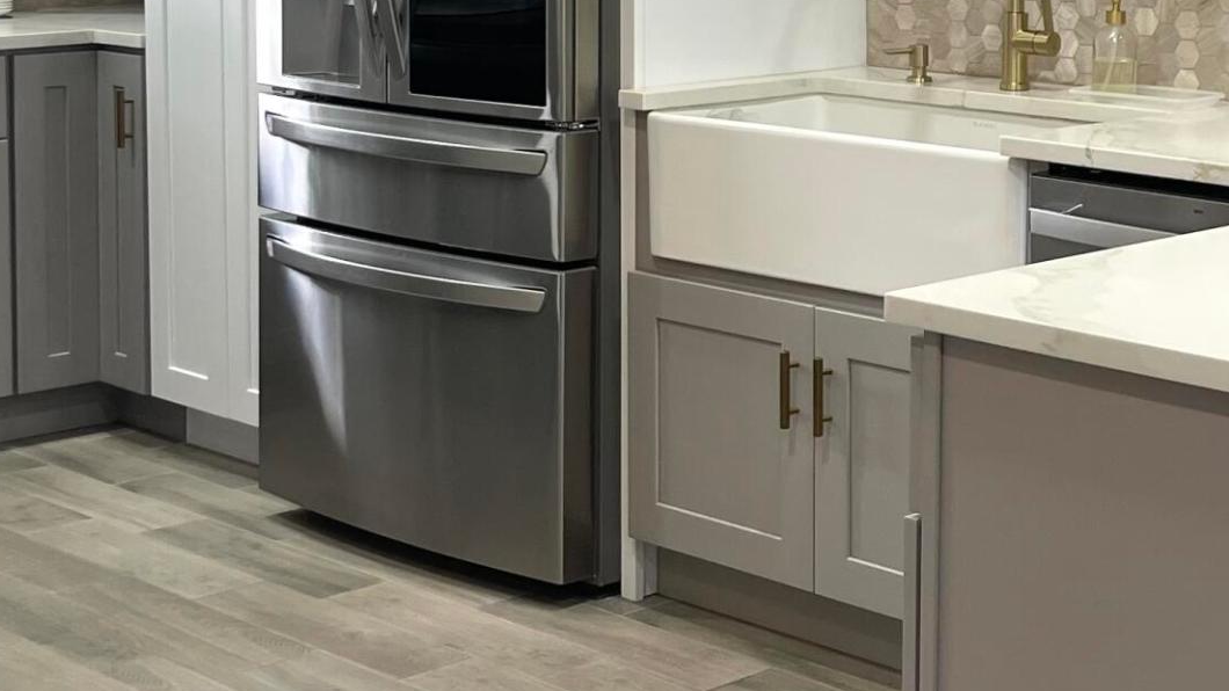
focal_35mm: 74
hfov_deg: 28.5
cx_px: 785
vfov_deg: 16.0
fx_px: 2411
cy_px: -17
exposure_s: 1/120
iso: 100
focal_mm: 5.1
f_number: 1.6
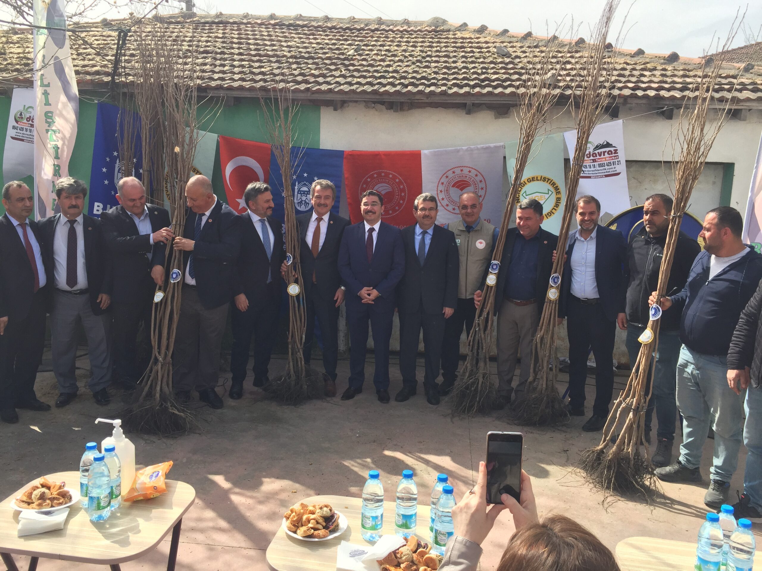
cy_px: 286
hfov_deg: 61.7
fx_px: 638
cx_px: 381
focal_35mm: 29
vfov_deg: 48.2
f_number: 2.2
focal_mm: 4.15
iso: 32
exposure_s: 1/842
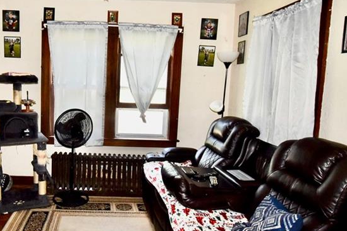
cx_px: 106
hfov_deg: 63.2
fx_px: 270
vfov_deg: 46.4
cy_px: 111
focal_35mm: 28
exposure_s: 1/125
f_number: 4.5
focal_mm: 10
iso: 800
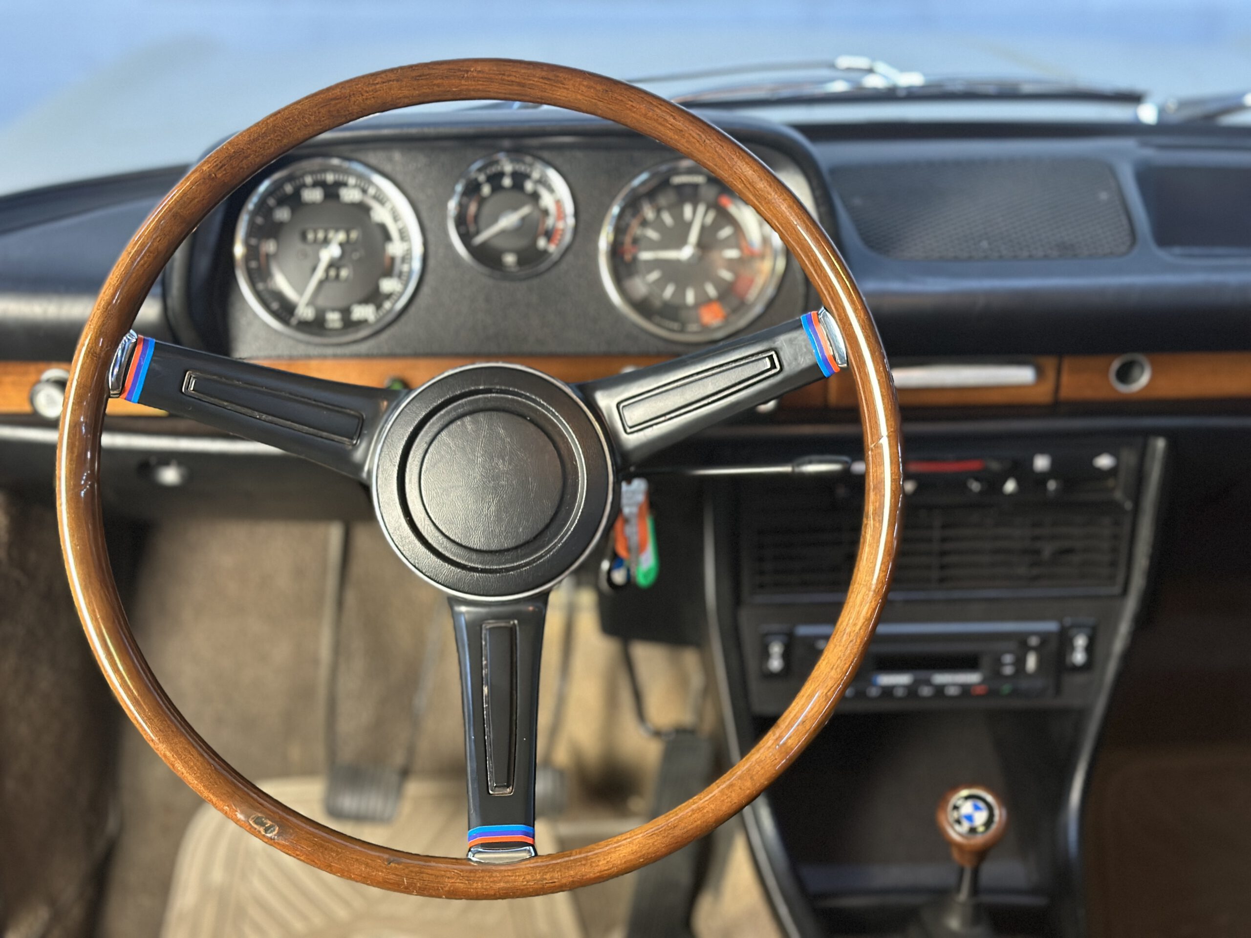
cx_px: 626
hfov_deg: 39.7
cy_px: 469
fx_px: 1735
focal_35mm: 48
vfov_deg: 30.3
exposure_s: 1/25
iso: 640
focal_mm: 6.86
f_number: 1.78
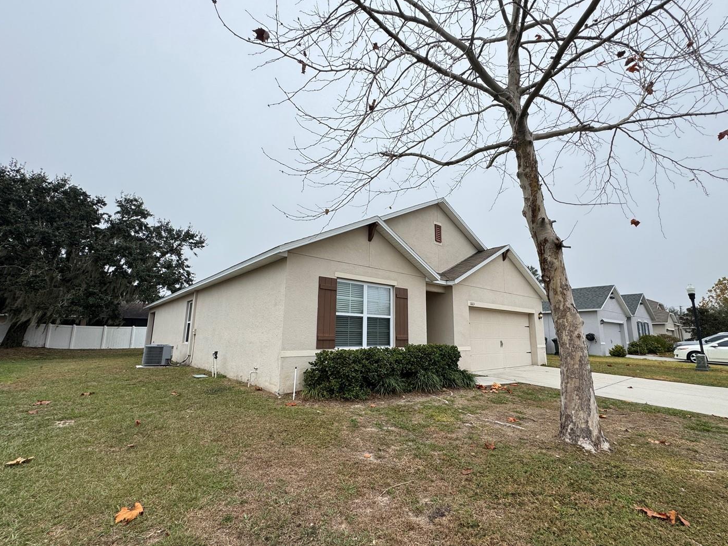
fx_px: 336
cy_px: 274
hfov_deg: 94.4
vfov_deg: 78.1
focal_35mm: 16
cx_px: 379
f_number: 2.2
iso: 50
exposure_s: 1/980
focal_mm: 2.22
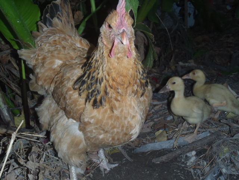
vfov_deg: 37.7
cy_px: 90
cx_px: 120
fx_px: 262
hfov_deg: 49.0
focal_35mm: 38
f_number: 4.6
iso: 100
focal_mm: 6.83
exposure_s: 1/40
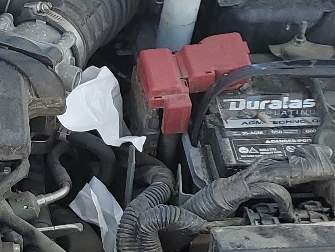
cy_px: 212
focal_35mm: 124
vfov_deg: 11.9
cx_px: -77
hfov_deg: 15.3
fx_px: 1201
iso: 50
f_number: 1.5
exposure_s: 1/909
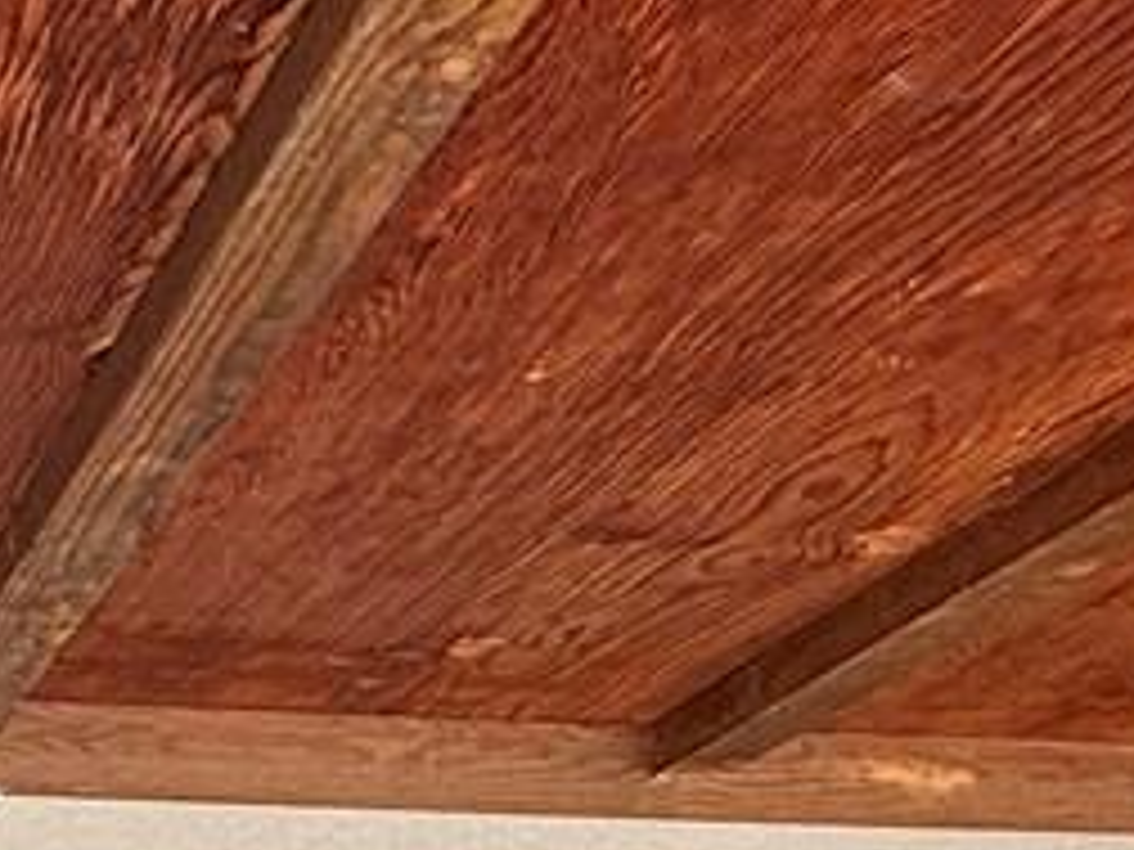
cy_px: 1682
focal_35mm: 89
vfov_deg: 14.1
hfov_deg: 20.8
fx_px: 2916
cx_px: -171
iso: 50
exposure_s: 1/154
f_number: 2.2
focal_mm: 2.22
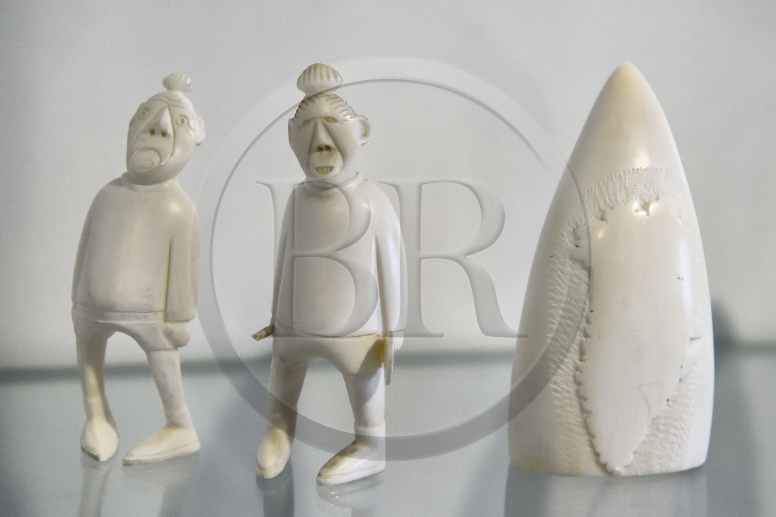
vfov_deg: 23.4
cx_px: 388
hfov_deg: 34.5
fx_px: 1250
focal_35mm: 58
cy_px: 258
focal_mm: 58
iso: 3200
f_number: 6.3
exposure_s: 1/100
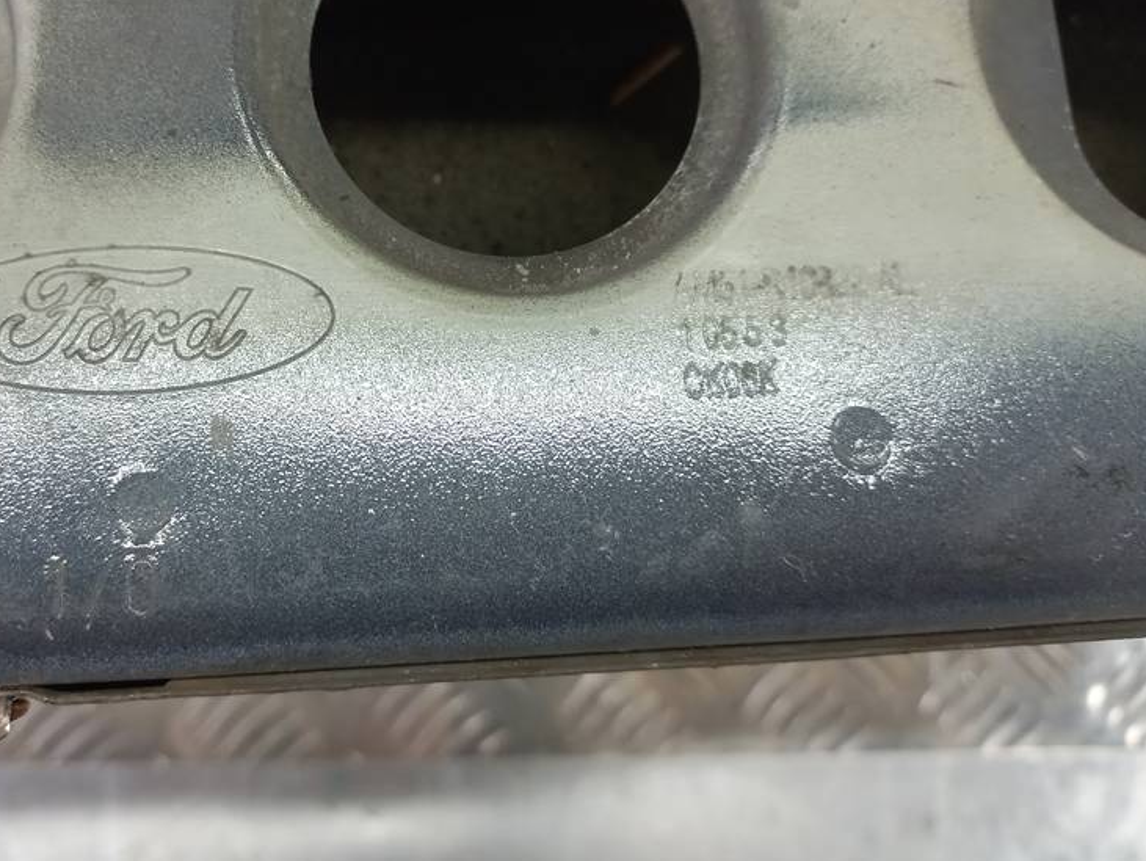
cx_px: 459
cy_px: 343
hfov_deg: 52.3
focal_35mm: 35
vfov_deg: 40.5
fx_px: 1159
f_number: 1.8
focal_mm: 4.6
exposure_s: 1/50
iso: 100
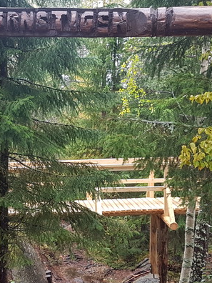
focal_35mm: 63
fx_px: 514
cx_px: 71
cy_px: 152
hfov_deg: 23.2
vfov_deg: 30.7
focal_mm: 4.2
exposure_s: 1/50
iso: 80
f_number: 1.7
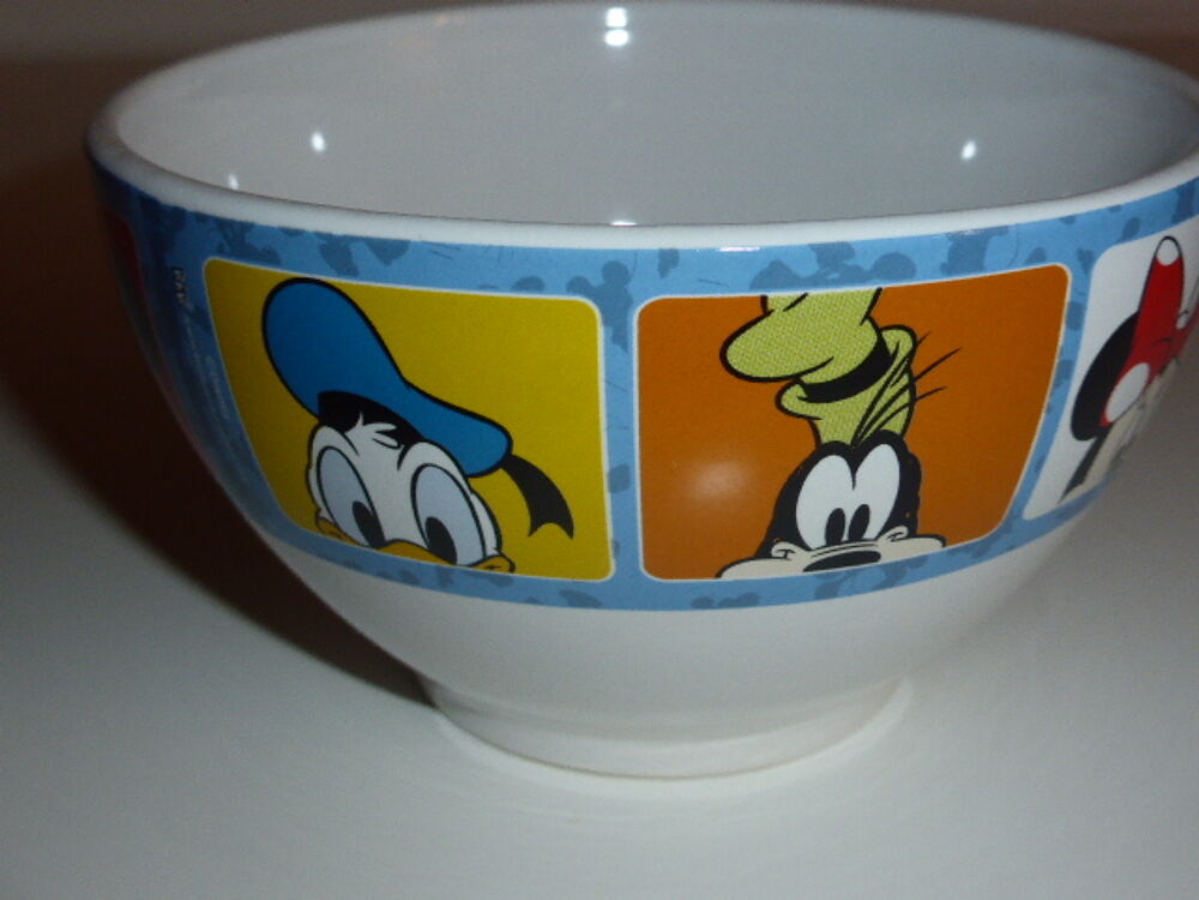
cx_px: 600
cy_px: 450
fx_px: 1836
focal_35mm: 53
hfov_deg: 36.2
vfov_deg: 27.5
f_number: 4.4
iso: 160
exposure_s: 1/60
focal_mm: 9
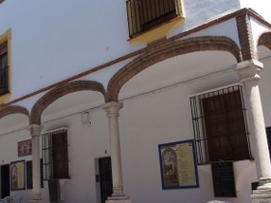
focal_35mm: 47
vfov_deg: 30.8
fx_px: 368
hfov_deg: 38.8
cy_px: 114
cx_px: 51
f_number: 3.5
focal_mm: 6
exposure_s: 1/500
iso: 100
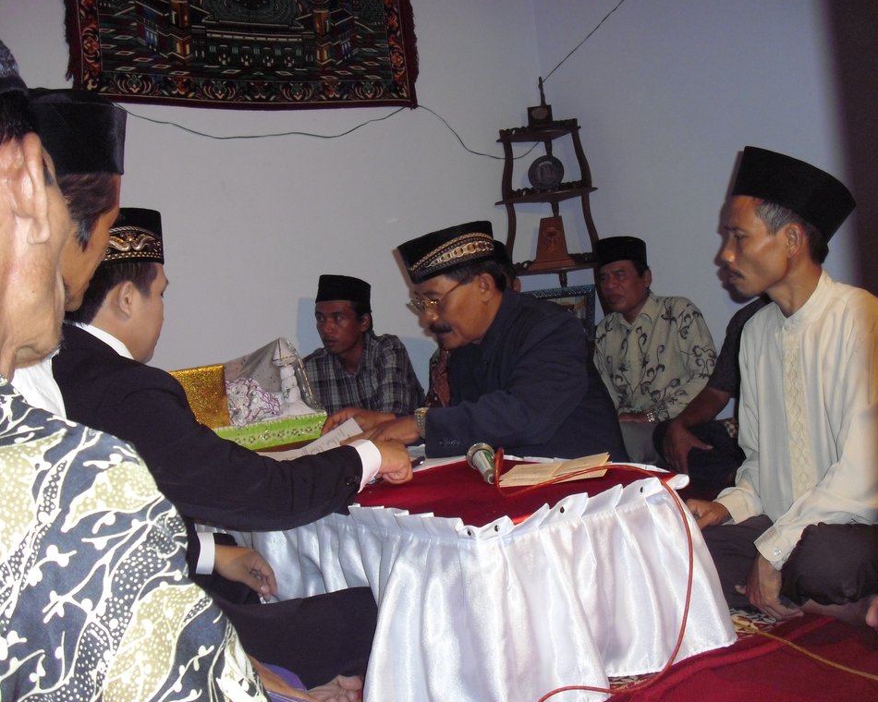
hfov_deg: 45.8
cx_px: 443
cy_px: 349
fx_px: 1039
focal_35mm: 40
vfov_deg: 37.3
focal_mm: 6.2
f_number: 2.8
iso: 200
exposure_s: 1/60
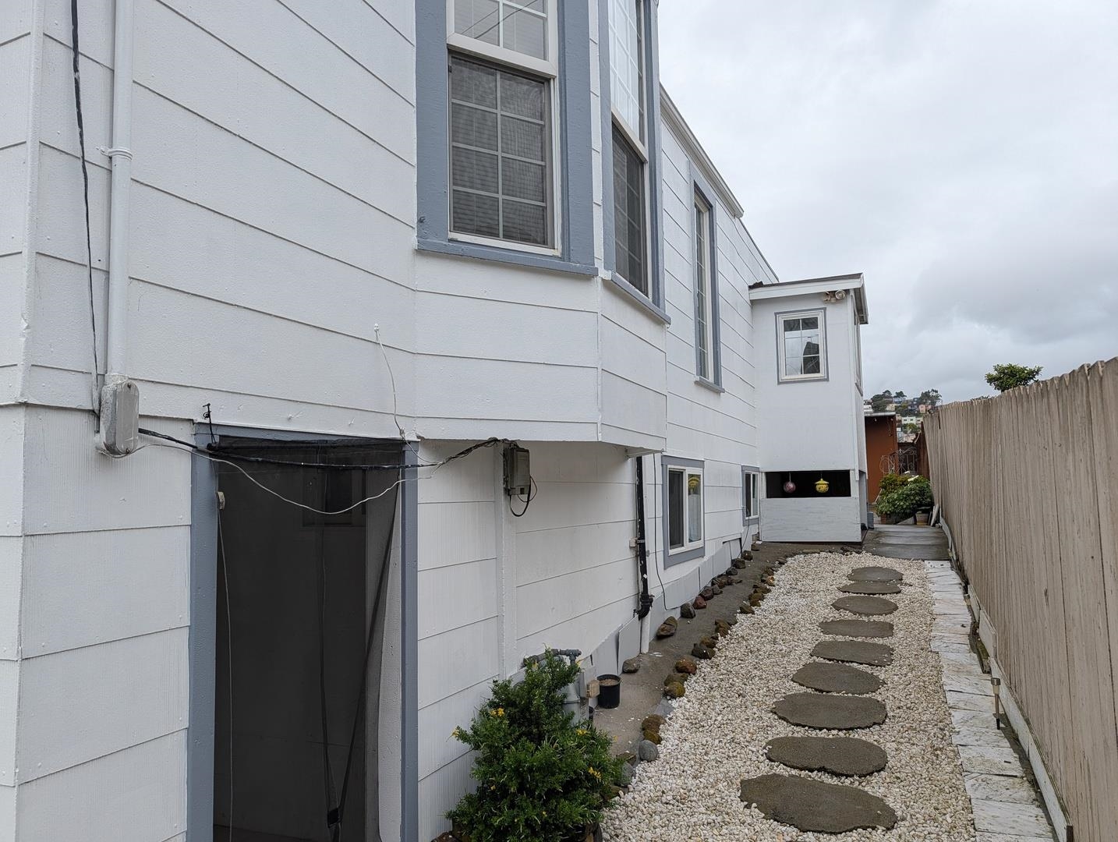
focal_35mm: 24
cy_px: 421
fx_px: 776
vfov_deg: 56.9
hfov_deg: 71.5
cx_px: 559
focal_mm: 6.9
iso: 21
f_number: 1.68
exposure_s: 1/563
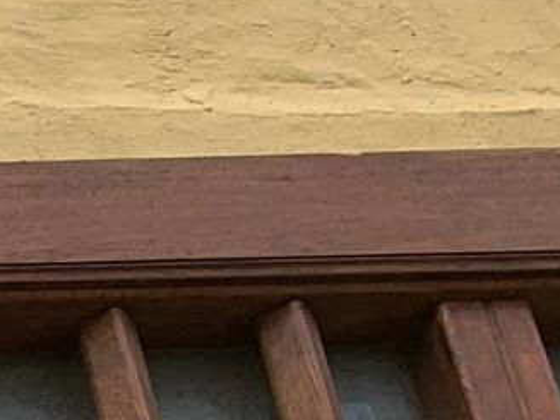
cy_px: 1106
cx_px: -1180
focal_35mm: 163
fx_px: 2636
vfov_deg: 8.2
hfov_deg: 9.3
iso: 25
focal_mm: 4.25
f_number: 1.8
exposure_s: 1/412
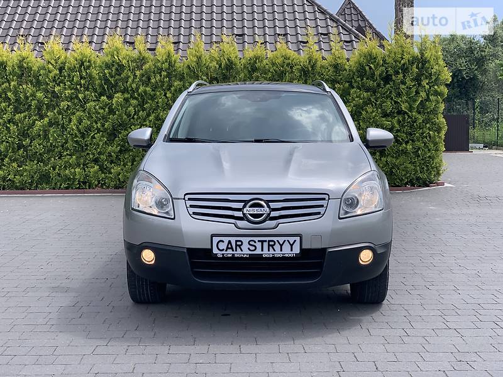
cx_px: 252
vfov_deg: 28.0
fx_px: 756
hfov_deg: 36.8
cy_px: 188
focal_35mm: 52
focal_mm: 6
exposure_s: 1/705
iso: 16
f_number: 2.4
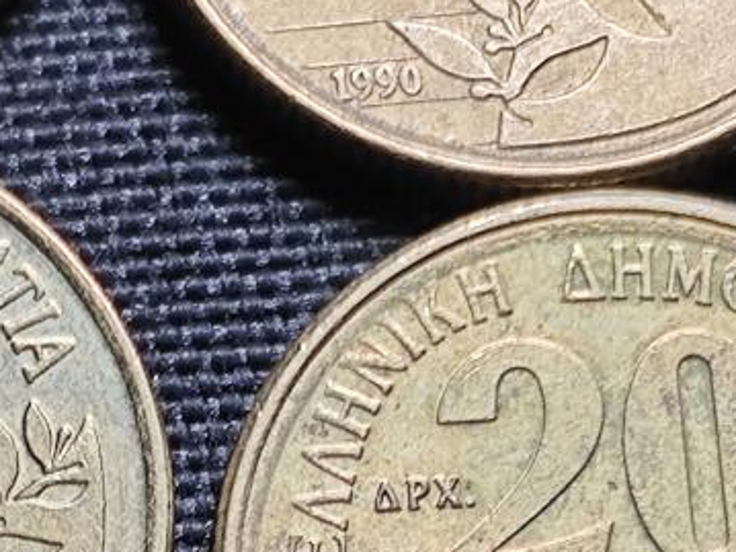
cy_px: 905
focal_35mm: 238
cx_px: 213
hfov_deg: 8.3
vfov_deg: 6.1
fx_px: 5059
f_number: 1.6
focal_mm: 5.84
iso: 80
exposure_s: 1/90
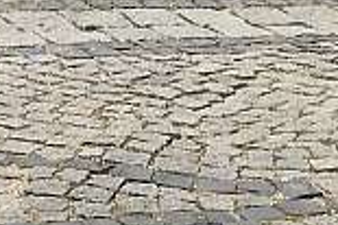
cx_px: 286
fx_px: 1810
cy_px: -336
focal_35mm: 193
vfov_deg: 6.7
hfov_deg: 10.6
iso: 20
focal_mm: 3.99
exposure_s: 1/1570
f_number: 1.8
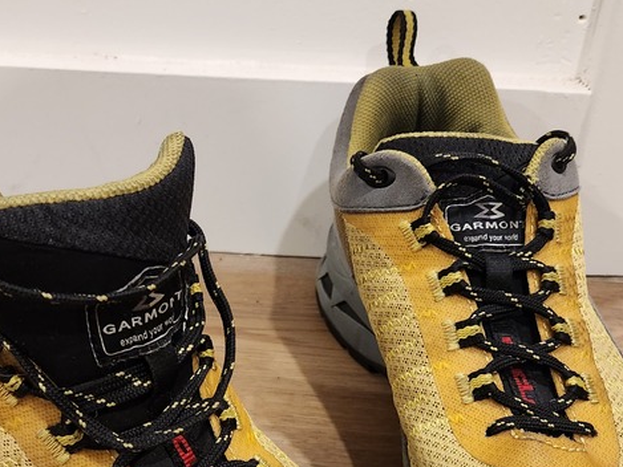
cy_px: 407
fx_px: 882
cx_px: 235
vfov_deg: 28.7
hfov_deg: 38.7
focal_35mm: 49
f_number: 1.8
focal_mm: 5.4
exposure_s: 1/120
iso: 800
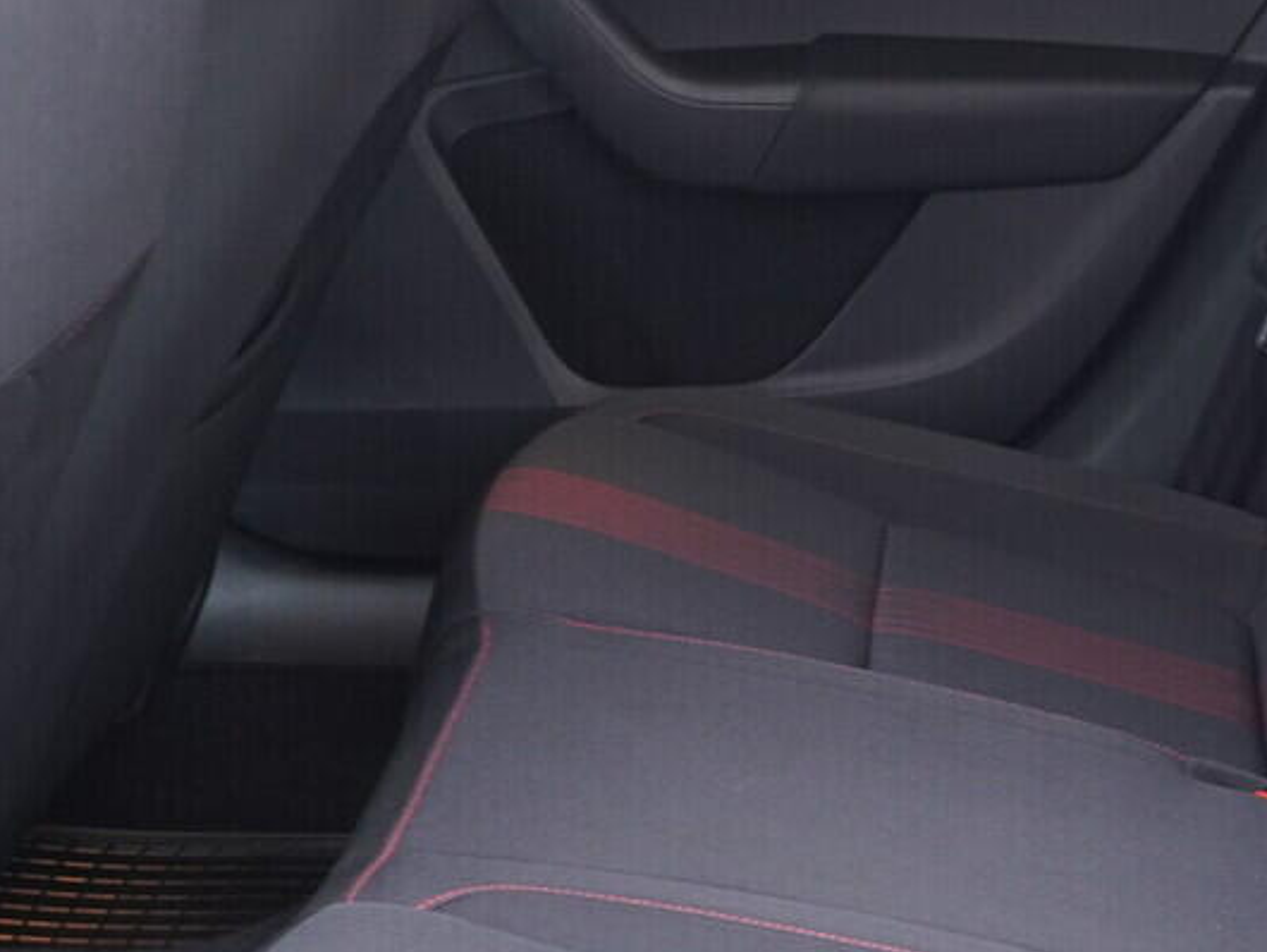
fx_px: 3442
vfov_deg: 15.7
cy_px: 569
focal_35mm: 94
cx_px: 1274
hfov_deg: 20.2
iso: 800
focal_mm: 24
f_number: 2.8
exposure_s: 1/40
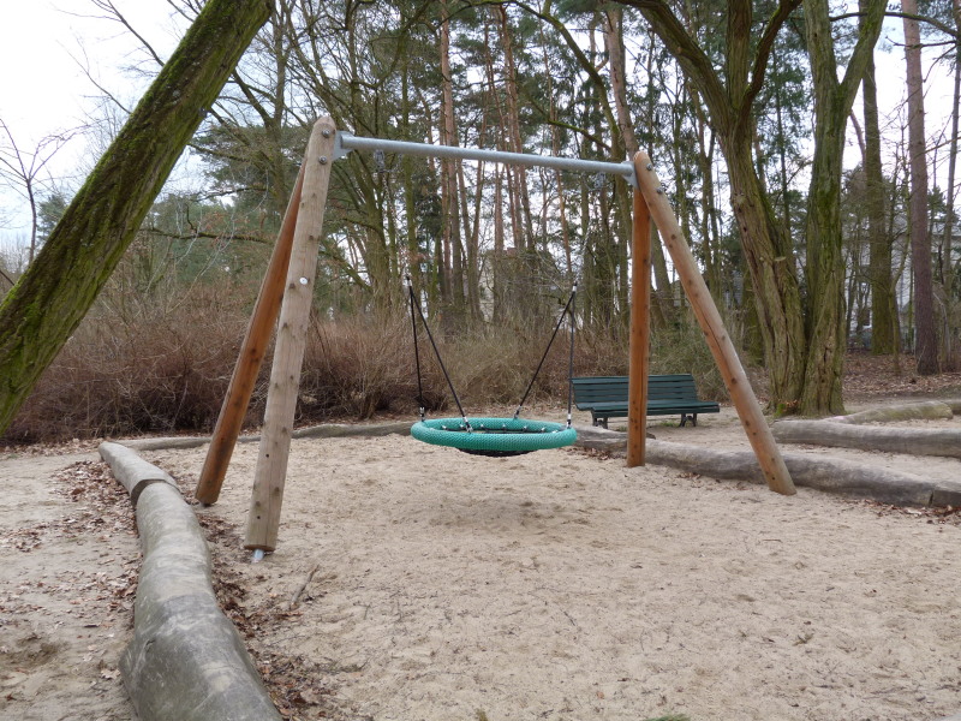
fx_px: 888
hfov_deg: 56.8
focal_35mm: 32
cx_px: 480
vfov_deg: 44.2
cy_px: 360
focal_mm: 5.7
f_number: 3.6
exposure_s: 1/125
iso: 80
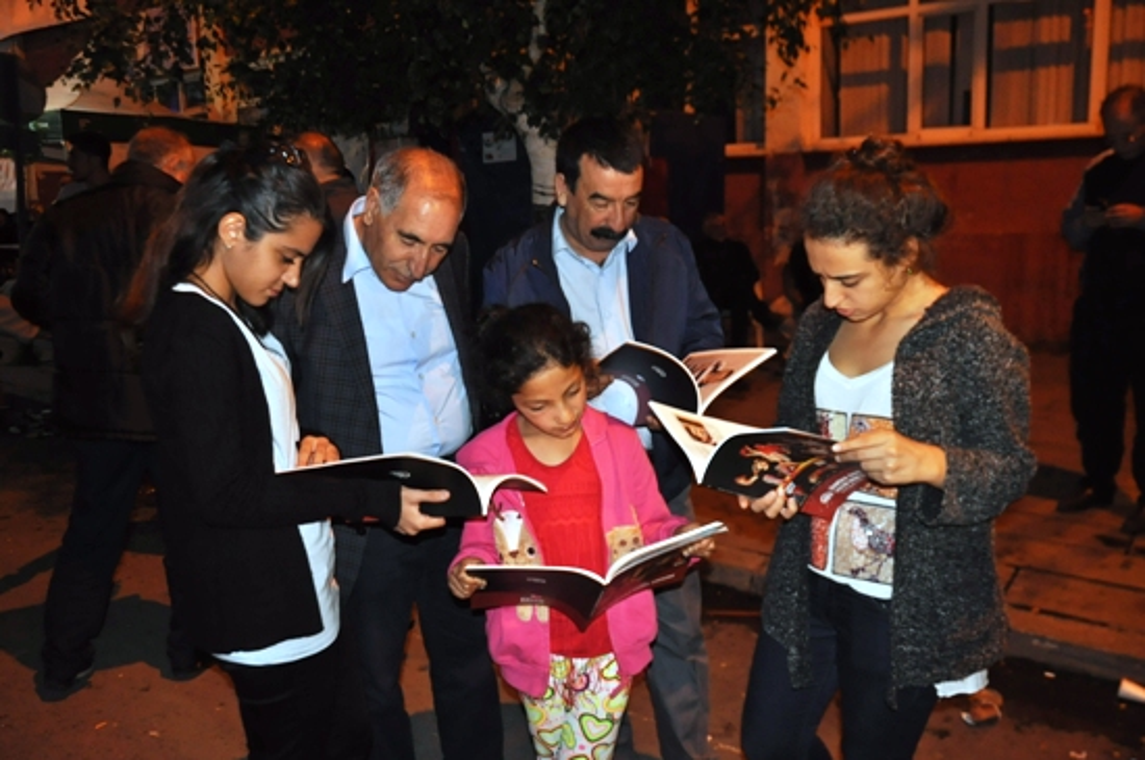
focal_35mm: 32
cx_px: 572
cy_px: 380
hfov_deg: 59.6
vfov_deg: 41.6
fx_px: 1000
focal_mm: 21
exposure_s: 1/60
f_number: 3.8
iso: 800
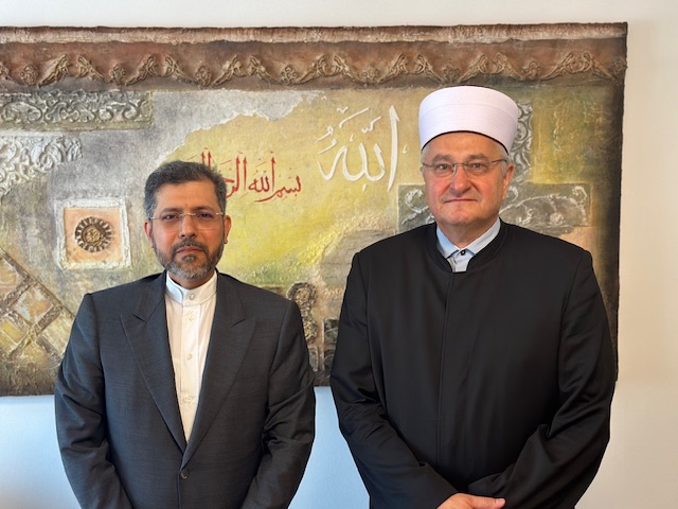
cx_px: 339
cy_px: 254
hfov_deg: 39.7
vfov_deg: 30.3
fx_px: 940
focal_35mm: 48
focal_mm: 6.86
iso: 250
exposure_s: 1/60
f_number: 1.78
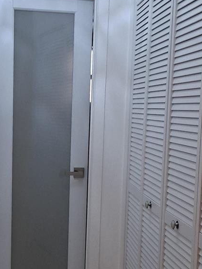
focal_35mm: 71
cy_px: 185
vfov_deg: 27.2
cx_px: 59
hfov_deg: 20.6
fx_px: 552
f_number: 1.8
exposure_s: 1/100
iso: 250
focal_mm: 3.98
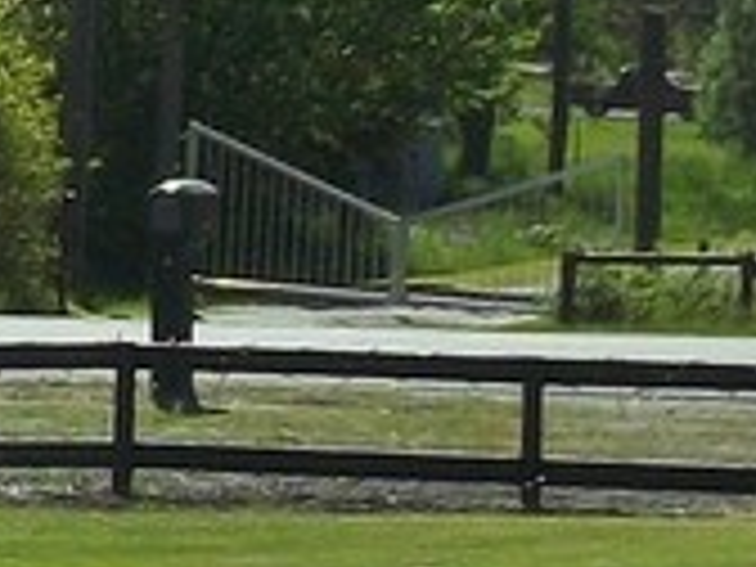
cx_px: -144
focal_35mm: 289
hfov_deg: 6.8
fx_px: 6312
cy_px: -112
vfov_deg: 5.1
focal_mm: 6.3
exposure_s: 1/800
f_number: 4.5
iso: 80
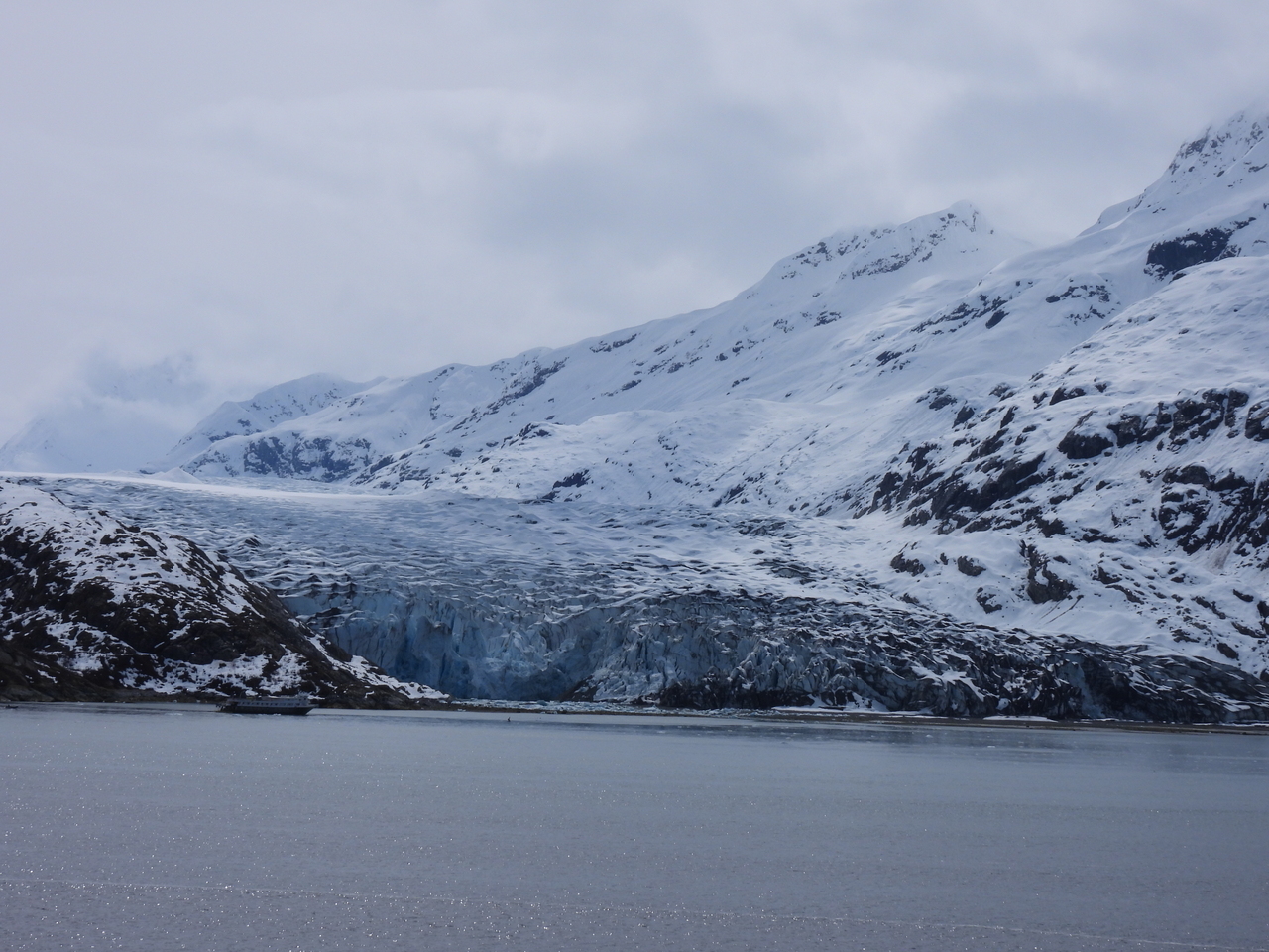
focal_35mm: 85
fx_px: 3116
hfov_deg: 23.0
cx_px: 634
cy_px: 476
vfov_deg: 17.4
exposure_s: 1/1600
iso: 100
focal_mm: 15.2
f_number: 7.1
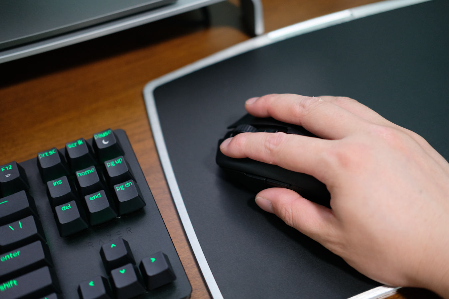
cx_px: 224
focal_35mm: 53
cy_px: 150
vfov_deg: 25.5
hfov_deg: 37.5
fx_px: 661
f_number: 2
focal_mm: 35
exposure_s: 1/60
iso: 1000
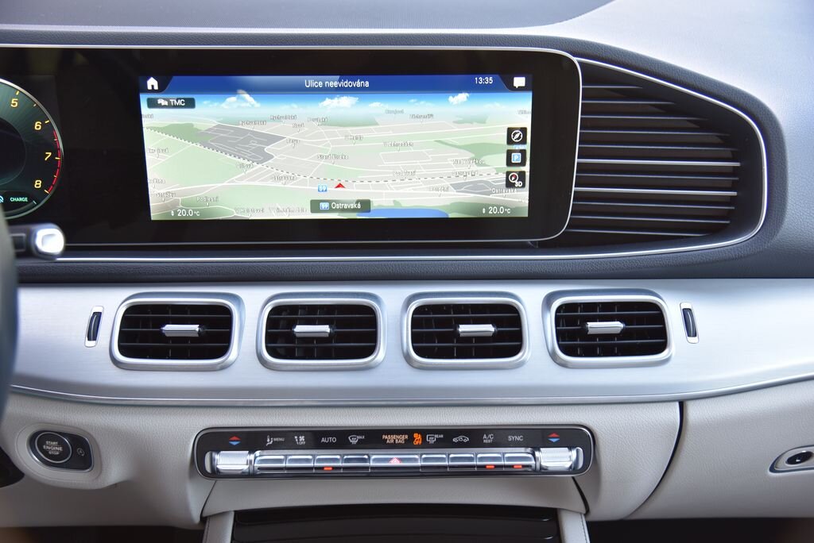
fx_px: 995
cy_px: 272
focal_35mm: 44
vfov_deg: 30.6
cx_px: 407
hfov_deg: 44.5
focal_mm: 44
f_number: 4
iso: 500
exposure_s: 1/50
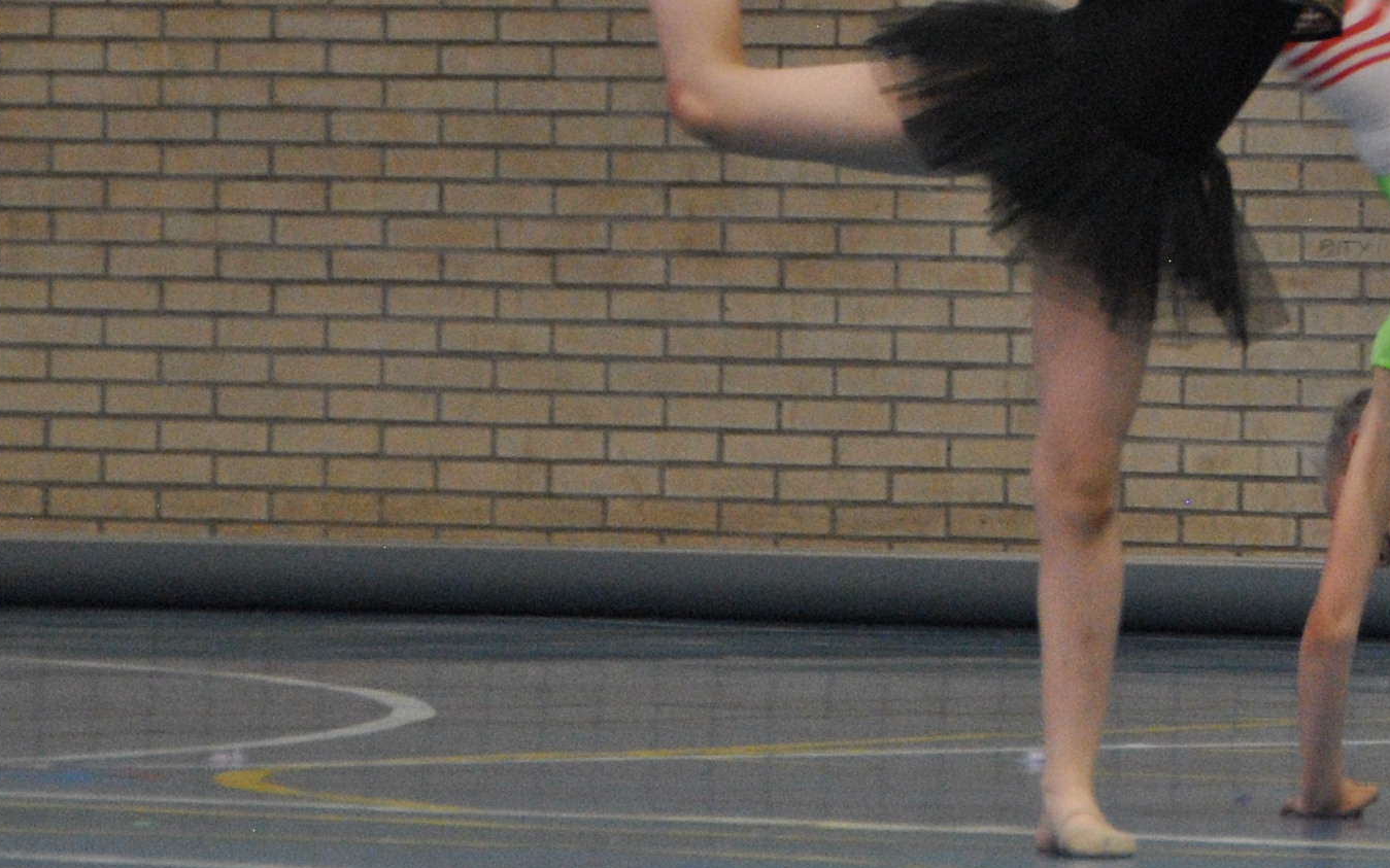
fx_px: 16970
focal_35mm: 448
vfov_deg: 2.9
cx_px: 1650
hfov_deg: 4.7
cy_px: 99
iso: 800
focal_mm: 102
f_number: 5.6
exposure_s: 1/80
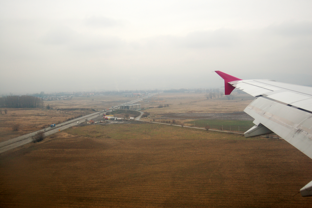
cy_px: 104
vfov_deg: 31.8
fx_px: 364
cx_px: 156
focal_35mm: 42
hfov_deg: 46.4
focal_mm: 28
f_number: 4
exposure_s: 1/1000
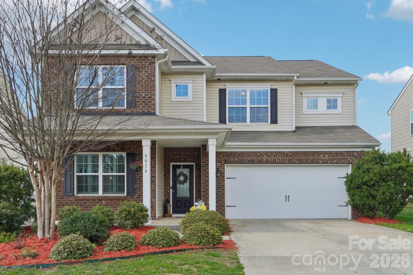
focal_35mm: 30
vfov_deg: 43.6
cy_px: 138
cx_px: 206
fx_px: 344
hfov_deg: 61.9
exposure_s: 1/60
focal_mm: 20
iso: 100
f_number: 8
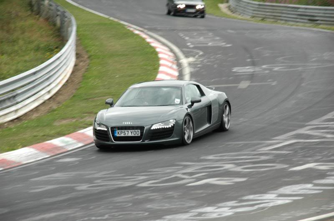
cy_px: 110
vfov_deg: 7.3
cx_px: 167
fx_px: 1737
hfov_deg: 11.0
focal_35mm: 188
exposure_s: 1/160
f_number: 9
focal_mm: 125
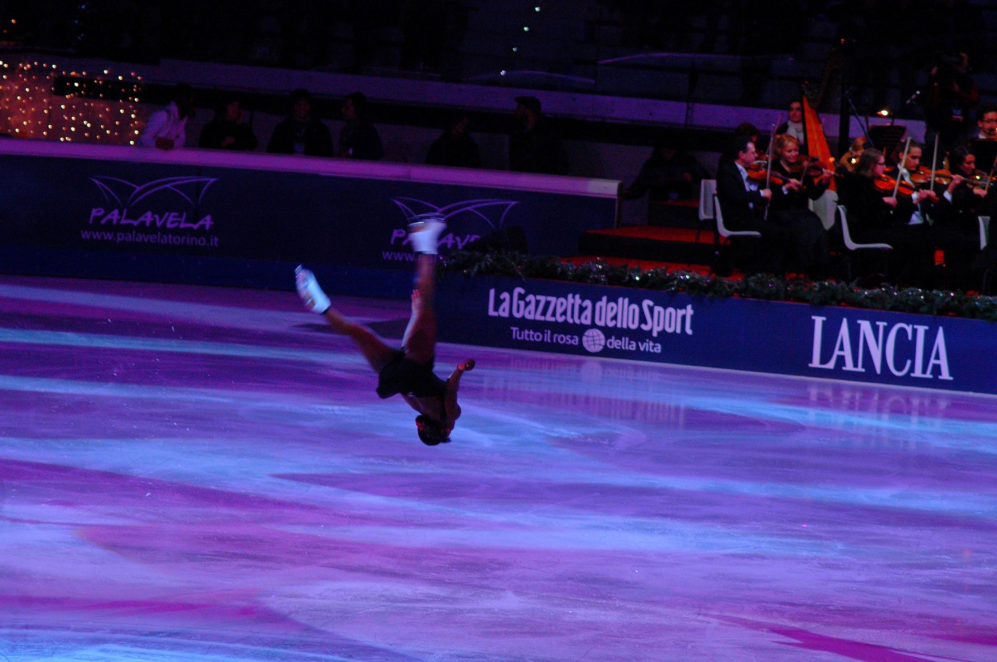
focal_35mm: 285
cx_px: 498
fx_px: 7885
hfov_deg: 7.2
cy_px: 331
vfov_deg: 4.8
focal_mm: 190
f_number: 5.6
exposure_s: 1/125
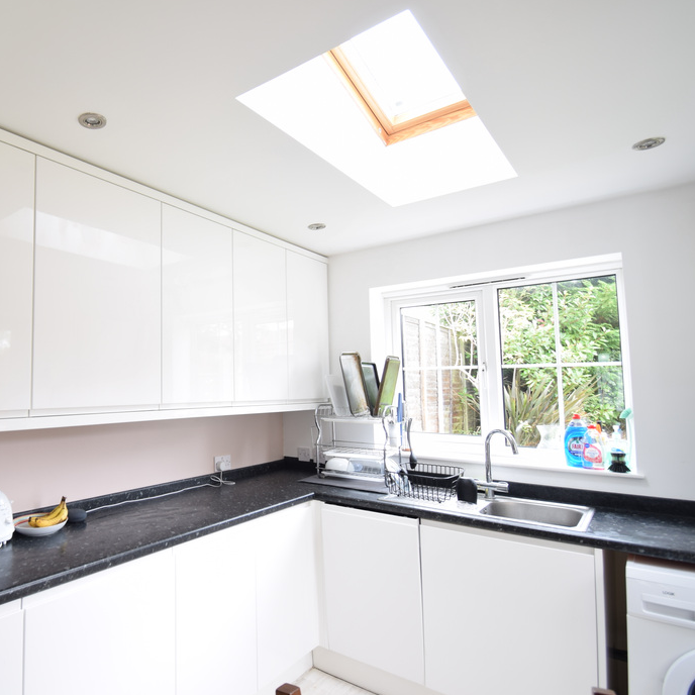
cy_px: 349
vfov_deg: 74.8
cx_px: 170
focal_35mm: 20
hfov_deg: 69.6
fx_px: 454
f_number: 4.5
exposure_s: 1/5
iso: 100
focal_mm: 10
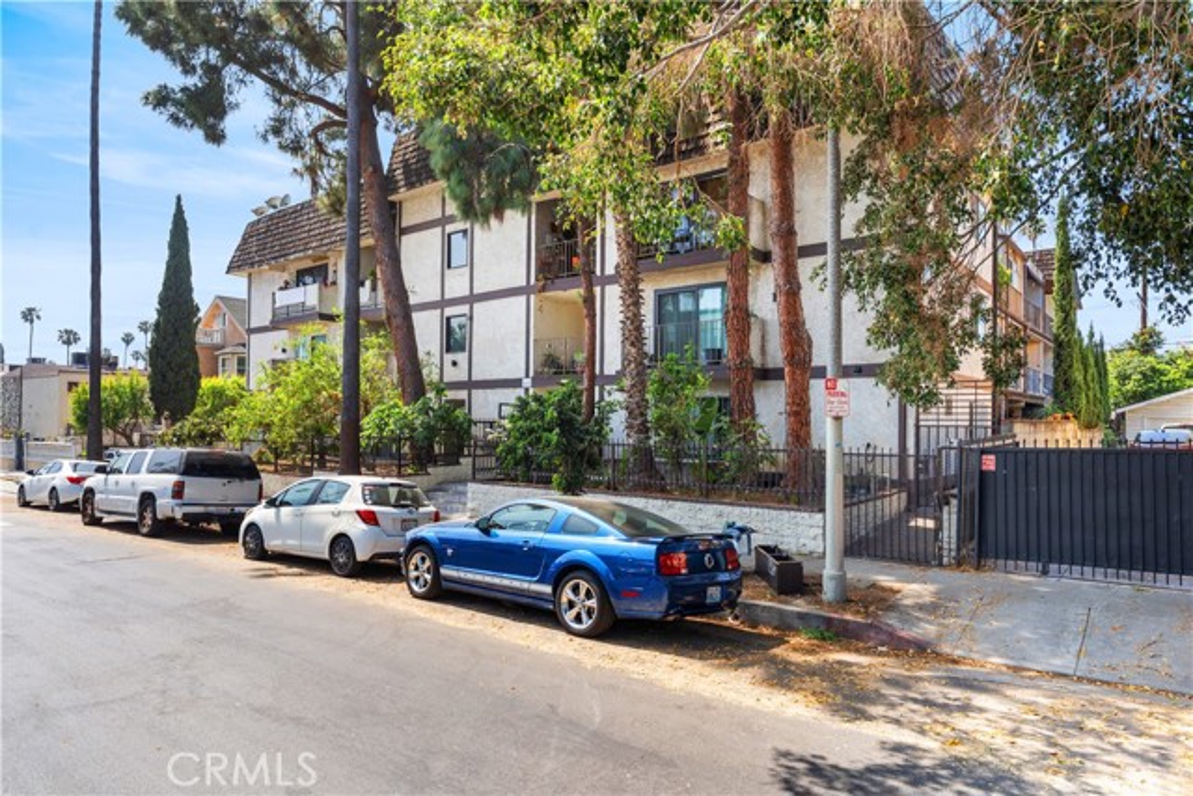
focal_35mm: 22
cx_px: 596
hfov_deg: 78.6
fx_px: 729
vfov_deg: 57.3
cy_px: 398
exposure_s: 1/40
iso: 250
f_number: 8
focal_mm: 22
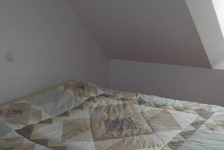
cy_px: 93
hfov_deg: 38.2
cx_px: 105
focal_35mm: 52
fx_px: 324
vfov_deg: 25.9
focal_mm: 8
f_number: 2.8
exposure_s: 1/60
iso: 100
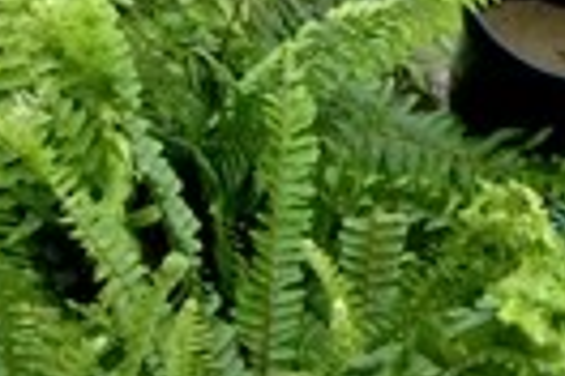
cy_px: -26
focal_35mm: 130
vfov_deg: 10.4
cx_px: 753
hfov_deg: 15.0
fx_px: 2040
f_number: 9
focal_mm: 24
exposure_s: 1/320
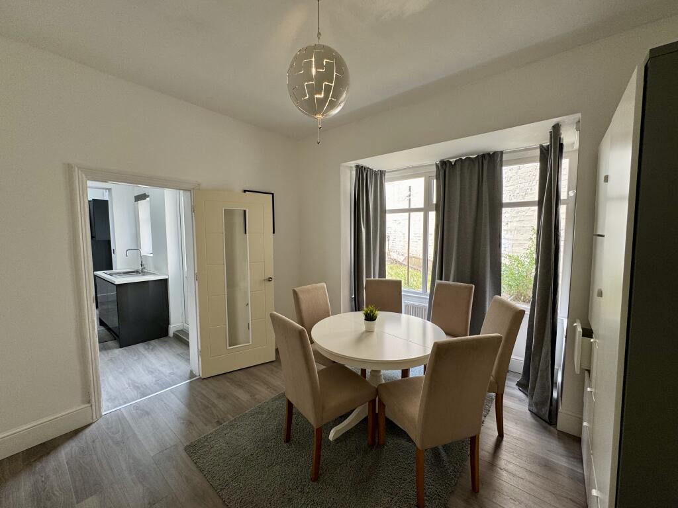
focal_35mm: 14
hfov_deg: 102.1
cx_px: 339
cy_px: 254
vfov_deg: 85.7
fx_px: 274
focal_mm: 2.22
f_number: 2.2
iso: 100
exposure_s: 1/99
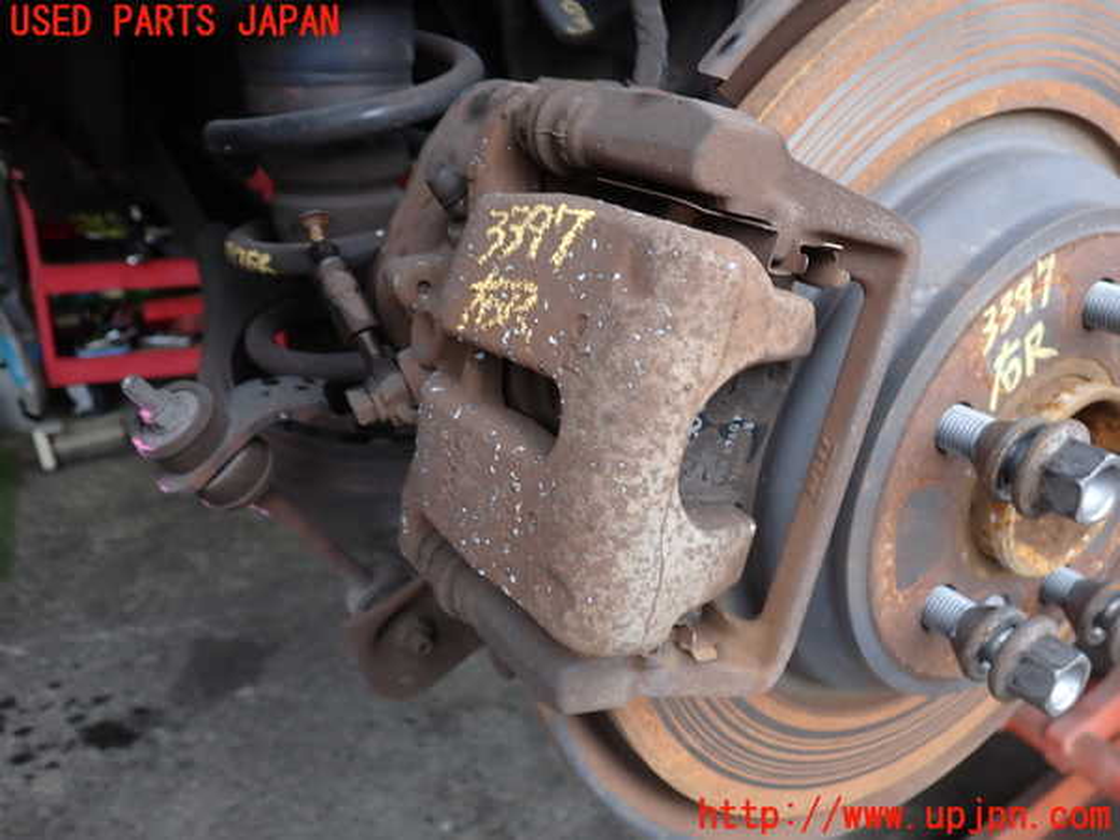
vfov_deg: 46.8
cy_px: 420
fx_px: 971
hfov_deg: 60.0
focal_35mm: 30
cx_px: 560
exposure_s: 1/60
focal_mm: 5.4
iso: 200
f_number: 2.3
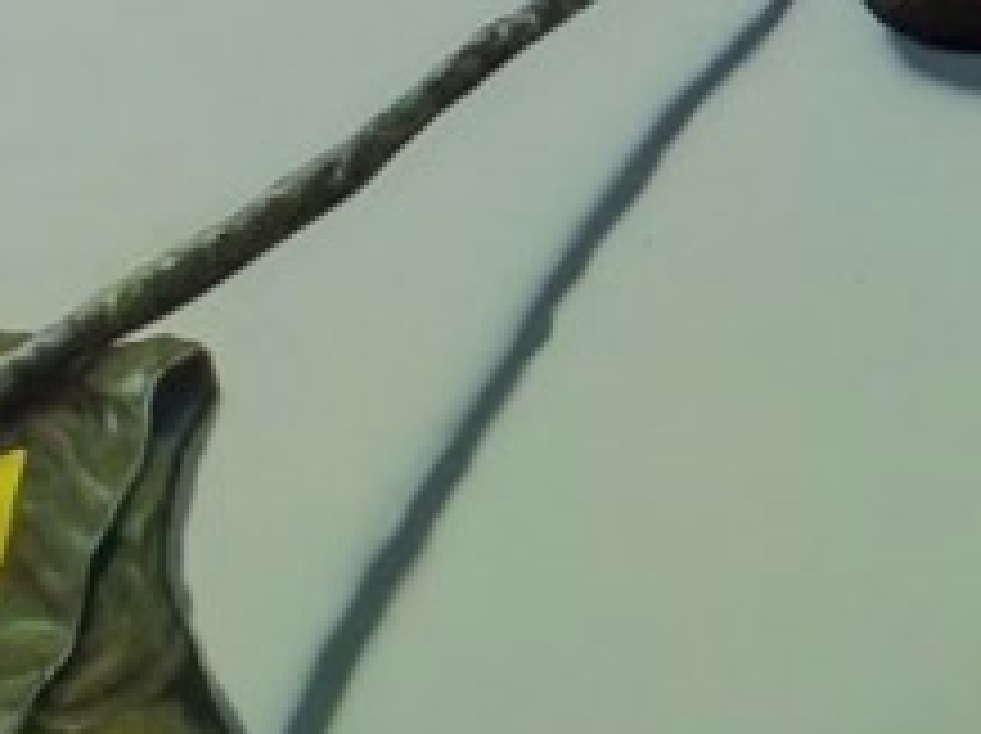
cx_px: -1102
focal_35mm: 333
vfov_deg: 4.5
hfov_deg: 5.8
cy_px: 621
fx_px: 9427
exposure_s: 1/487
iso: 25
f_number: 2.4
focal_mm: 6
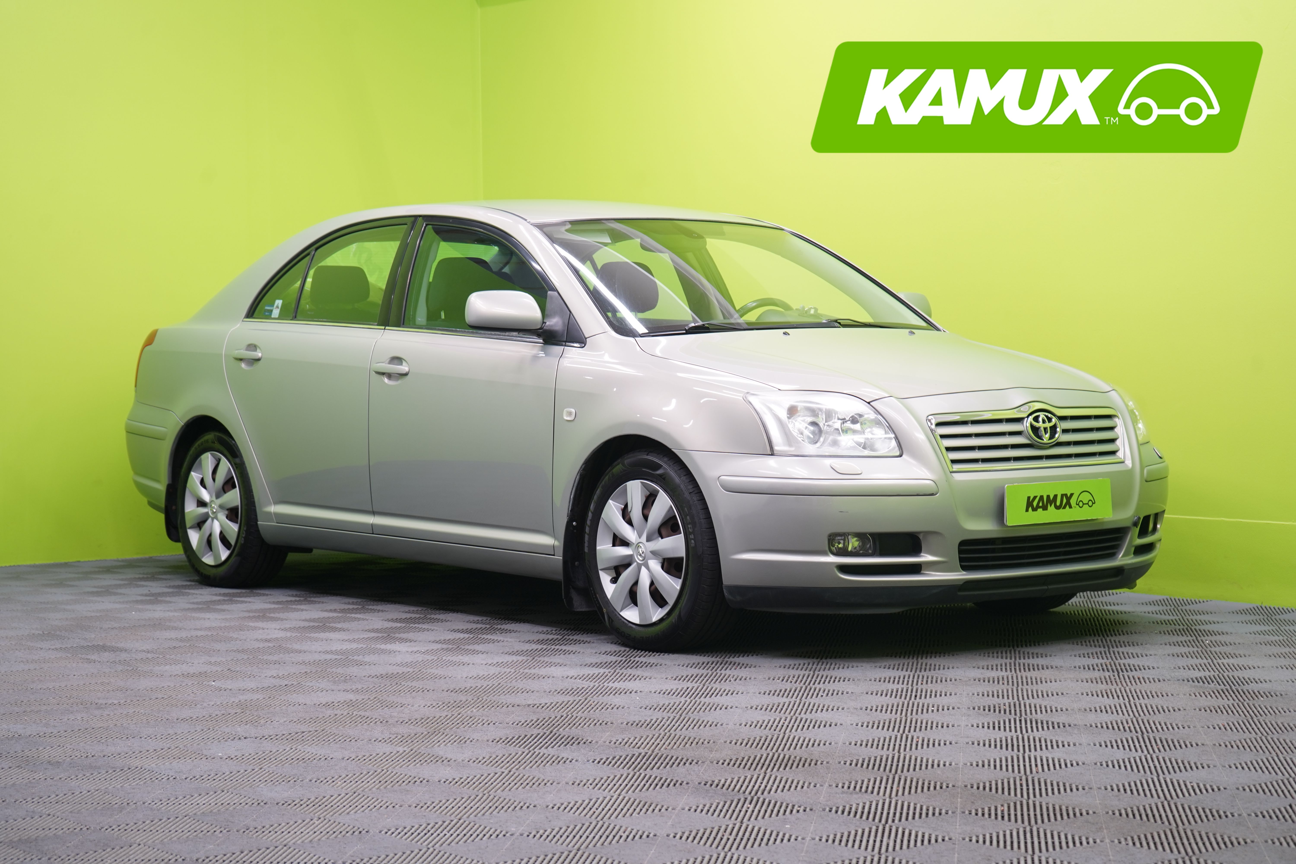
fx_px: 2520
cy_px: 432
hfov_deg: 28.8
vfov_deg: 19.5
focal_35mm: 70
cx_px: 648
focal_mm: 70
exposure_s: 1/20
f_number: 5.6
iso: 400
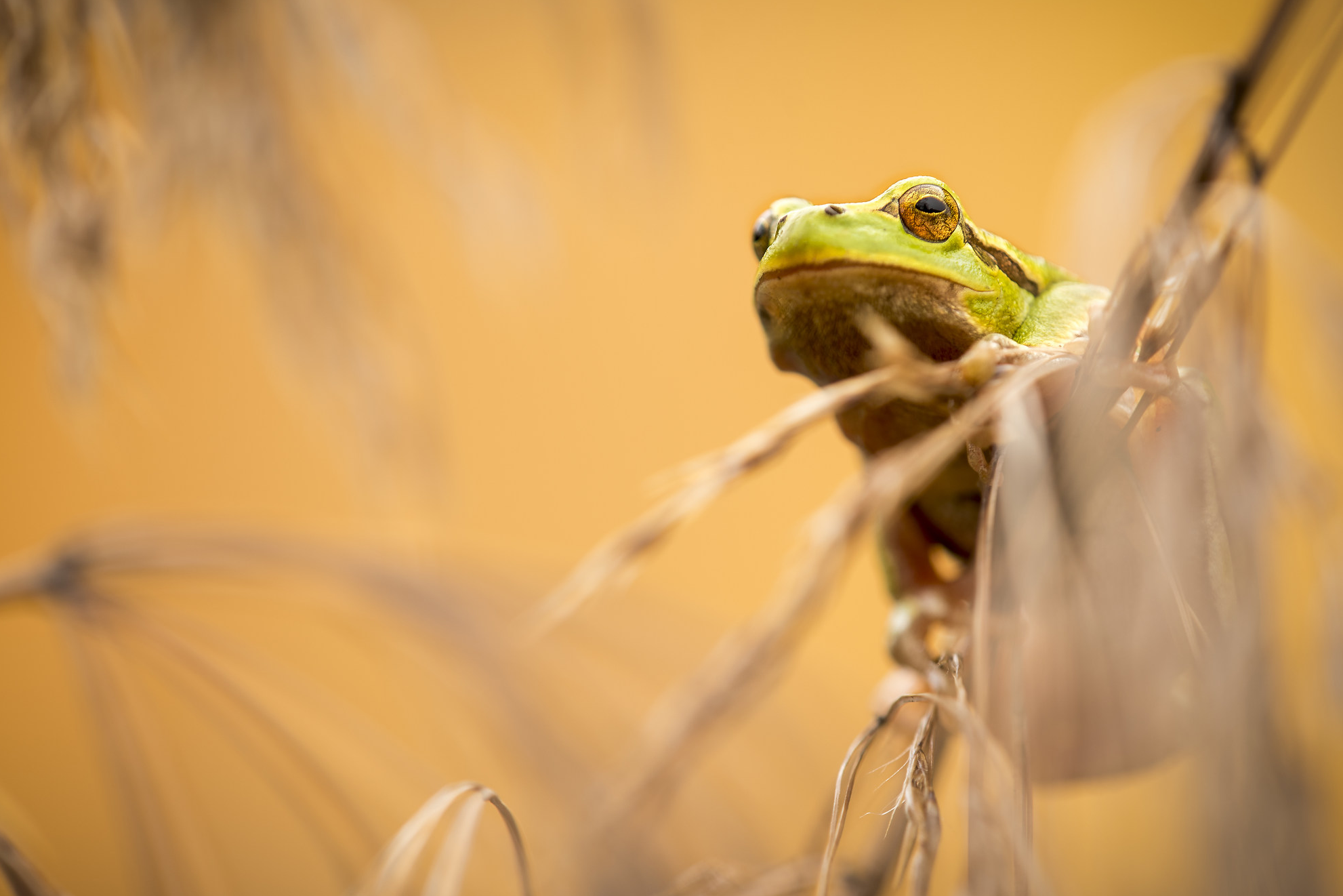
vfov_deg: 6.3
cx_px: 598
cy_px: 459
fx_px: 8133
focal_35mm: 218
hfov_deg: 9.4
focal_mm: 180
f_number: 4.5
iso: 100
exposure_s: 1/13
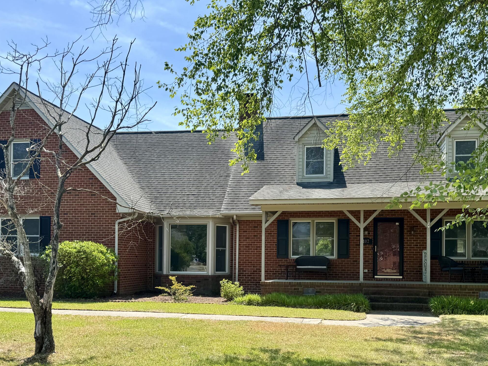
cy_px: 251
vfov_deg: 39.1
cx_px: 258
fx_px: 508
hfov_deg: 51.3
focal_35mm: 36
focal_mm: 6.76
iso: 80
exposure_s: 1/1076
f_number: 1.78
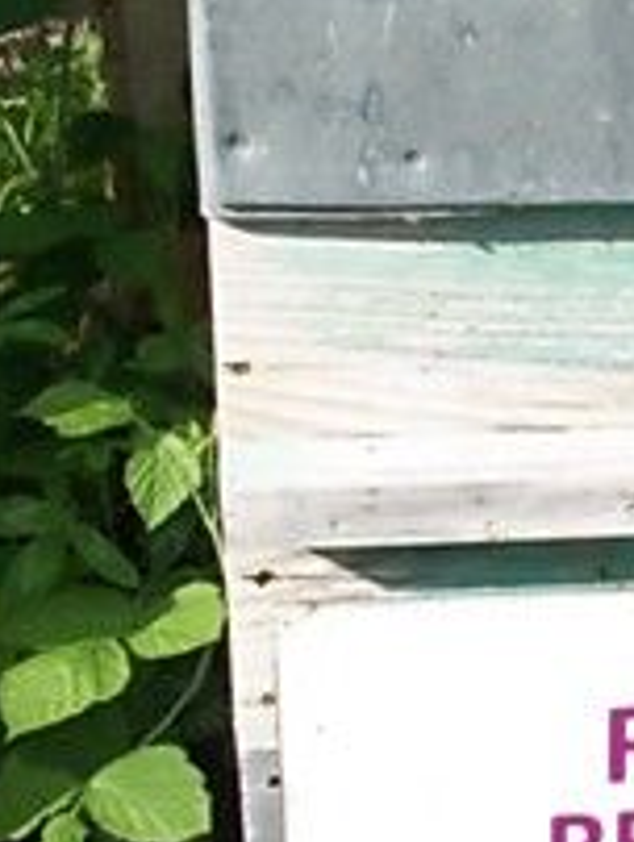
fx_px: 2315
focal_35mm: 95
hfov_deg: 14.7
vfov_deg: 20.6
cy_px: 371
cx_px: 888
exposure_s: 1/250
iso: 80
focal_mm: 5.7
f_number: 5.5
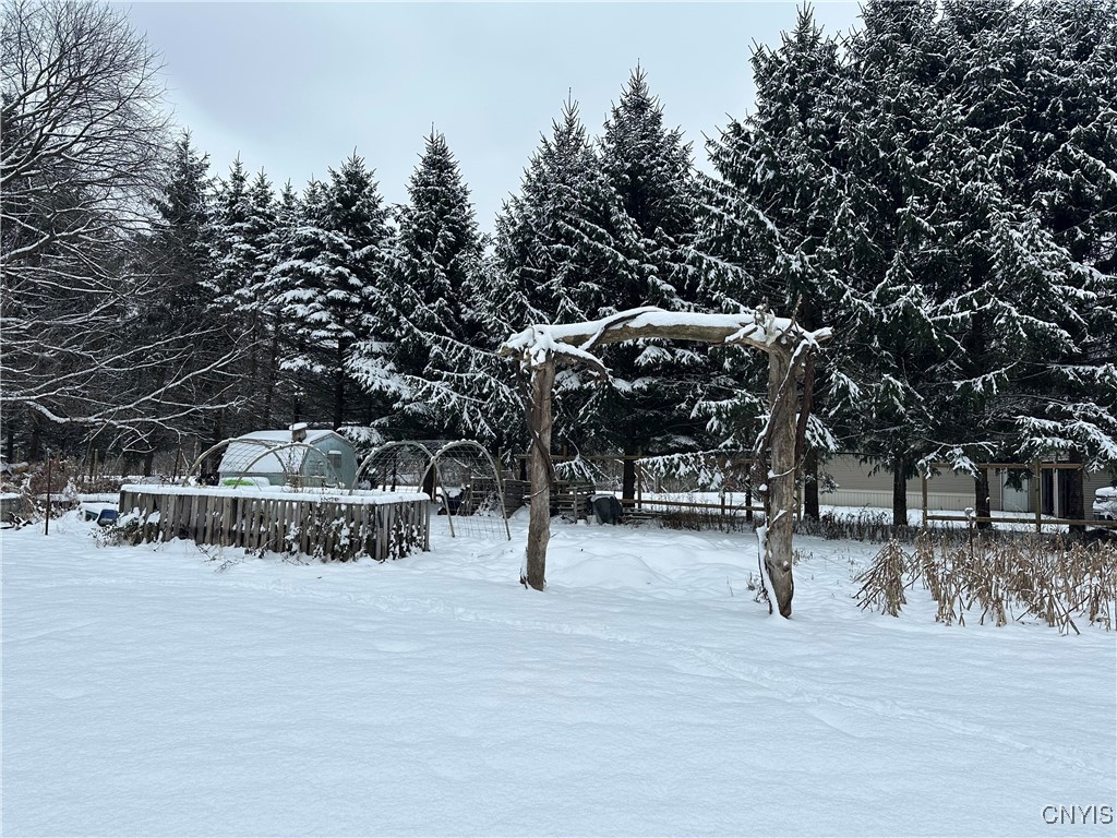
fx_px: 774
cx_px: 558
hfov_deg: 71.6
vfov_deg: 56.8
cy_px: 419
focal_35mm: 24
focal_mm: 6.86
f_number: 1.78
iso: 80
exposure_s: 1/2110
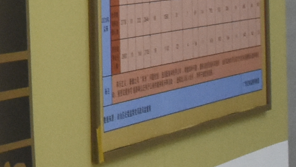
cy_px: -154
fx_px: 1586
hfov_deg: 9.8
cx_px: -327
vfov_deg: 5.9
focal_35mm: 202
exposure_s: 1/125
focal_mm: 18
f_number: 5.6
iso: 2000
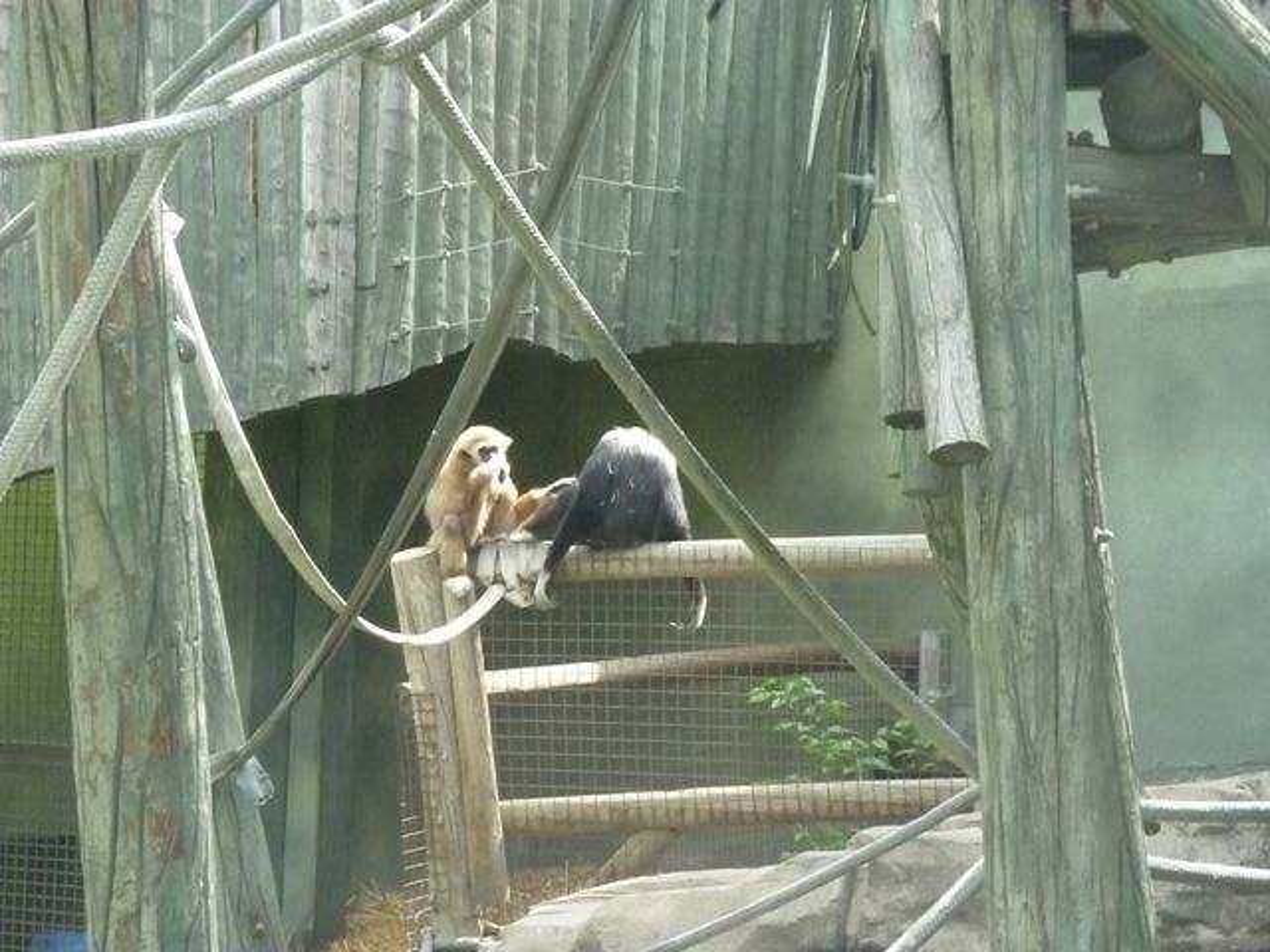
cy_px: 476
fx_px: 4439
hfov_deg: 16.3
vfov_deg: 12.2
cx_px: 635
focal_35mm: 121
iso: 1600
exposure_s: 1/800
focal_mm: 21.7
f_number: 5.4
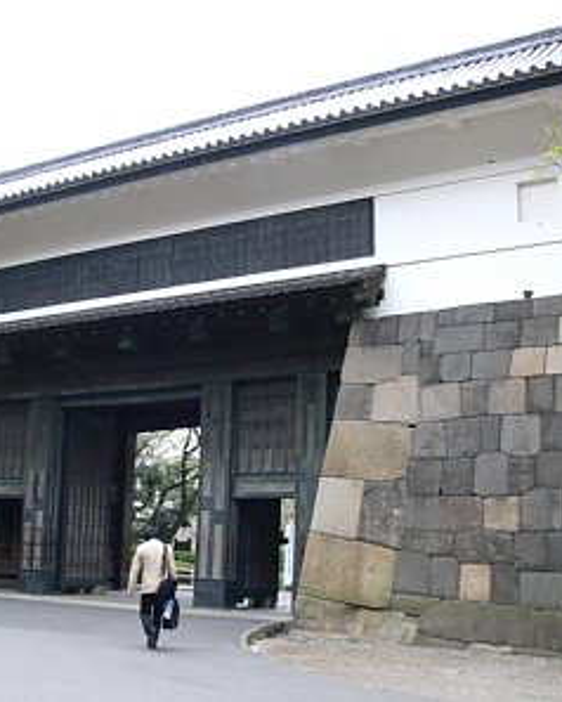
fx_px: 955
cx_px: 156
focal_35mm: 46
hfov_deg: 32.3
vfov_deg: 40.3
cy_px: 350
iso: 200
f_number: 2.8
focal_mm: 7.4
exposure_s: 1/30
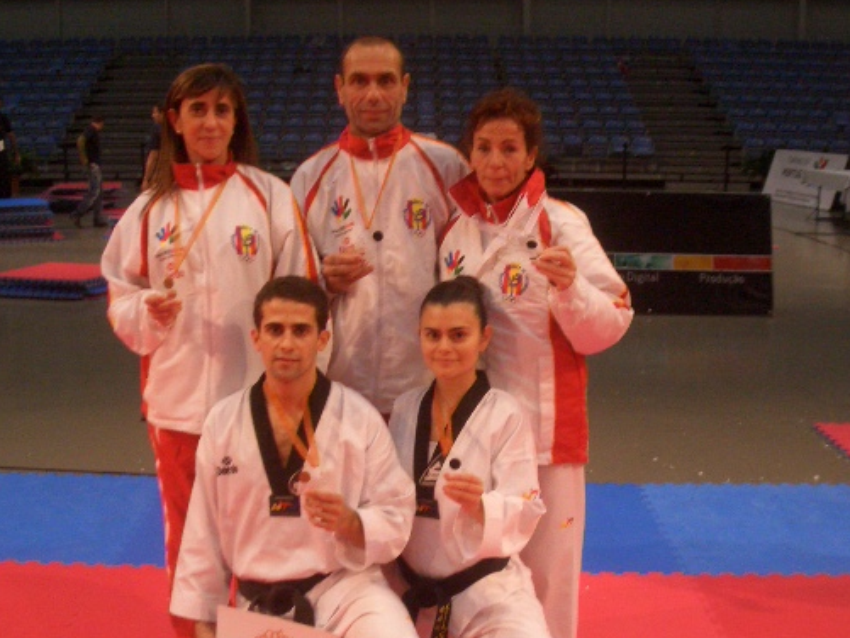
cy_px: 368
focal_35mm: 46
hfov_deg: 41.2
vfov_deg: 31.5
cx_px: 375
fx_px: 1130
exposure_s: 1/60
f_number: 4
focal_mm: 4.8
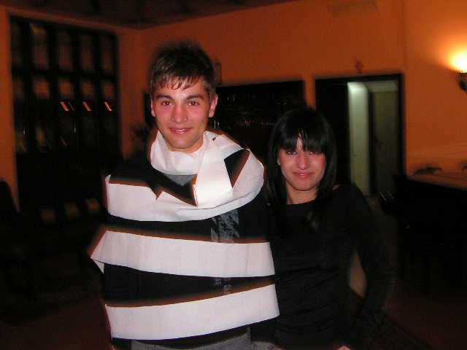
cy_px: 175
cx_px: 234
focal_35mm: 36
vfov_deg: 39.7
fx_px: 486
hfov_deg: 51.4
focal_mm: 6
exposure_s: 1/40
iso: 200
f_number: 3.2
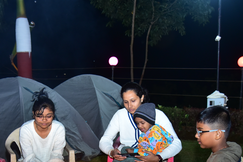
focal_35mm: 62
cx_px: 77
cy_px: 160
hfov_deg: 32.1
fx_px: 418
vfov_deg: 21.2
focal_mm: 31
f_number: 4.5
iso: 2000
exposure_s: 1/160
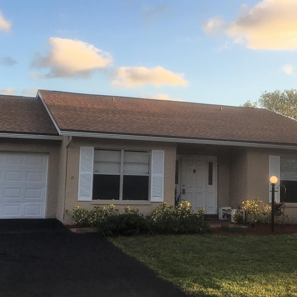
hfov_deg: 32.8
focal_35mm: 52
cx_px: 163
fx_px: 505
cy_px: 117
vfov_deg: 32.7
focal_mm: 4.15
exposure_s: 1/394
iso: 25
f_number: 2.2
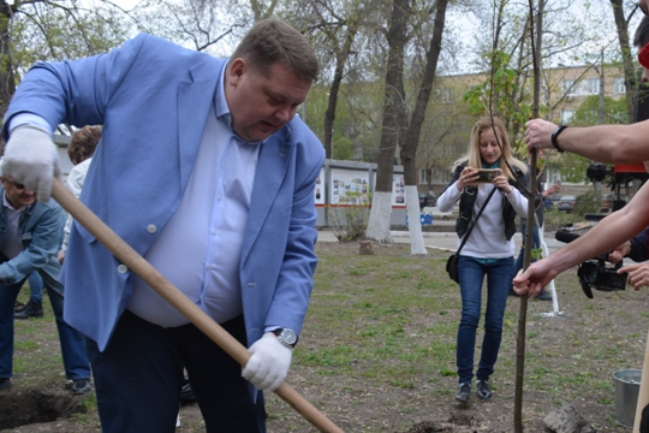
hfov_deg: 47.5
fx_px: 721
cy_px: 311
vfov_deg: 32.9
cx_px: 445
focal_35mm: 40
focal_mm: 18
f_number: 6.3
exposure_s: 1/160
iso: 200
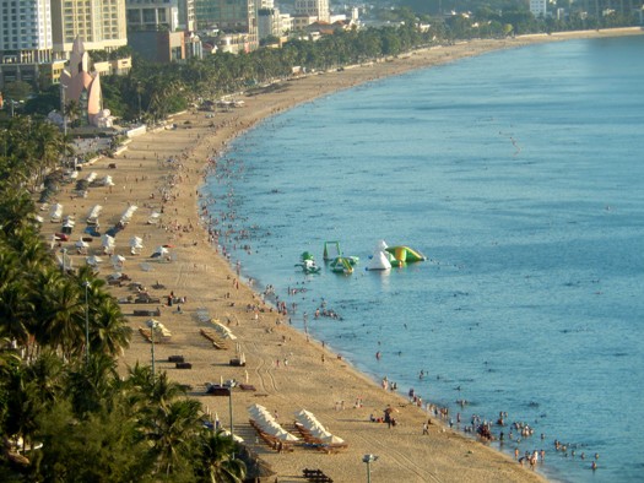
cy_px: 242
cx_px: 322
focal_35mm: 239
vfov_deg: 6.2
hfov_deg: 8.3
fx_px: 4447
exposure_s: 1/250
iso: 125
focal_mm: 42.8
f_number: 5.8
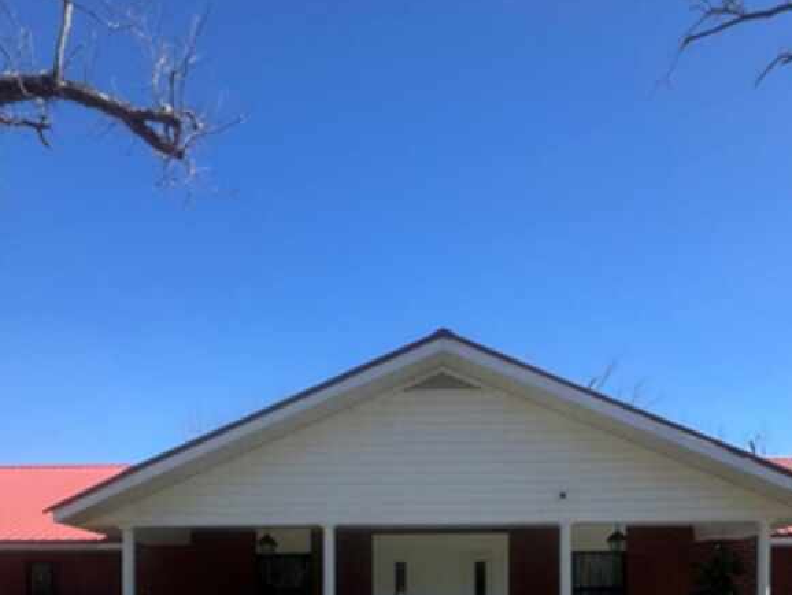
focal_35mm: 31
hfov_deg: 58.3
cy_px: 628
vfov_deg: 38.8
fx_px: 710
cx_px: 415
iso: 40
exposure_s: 1/972
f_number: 2.2
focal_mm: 2.22
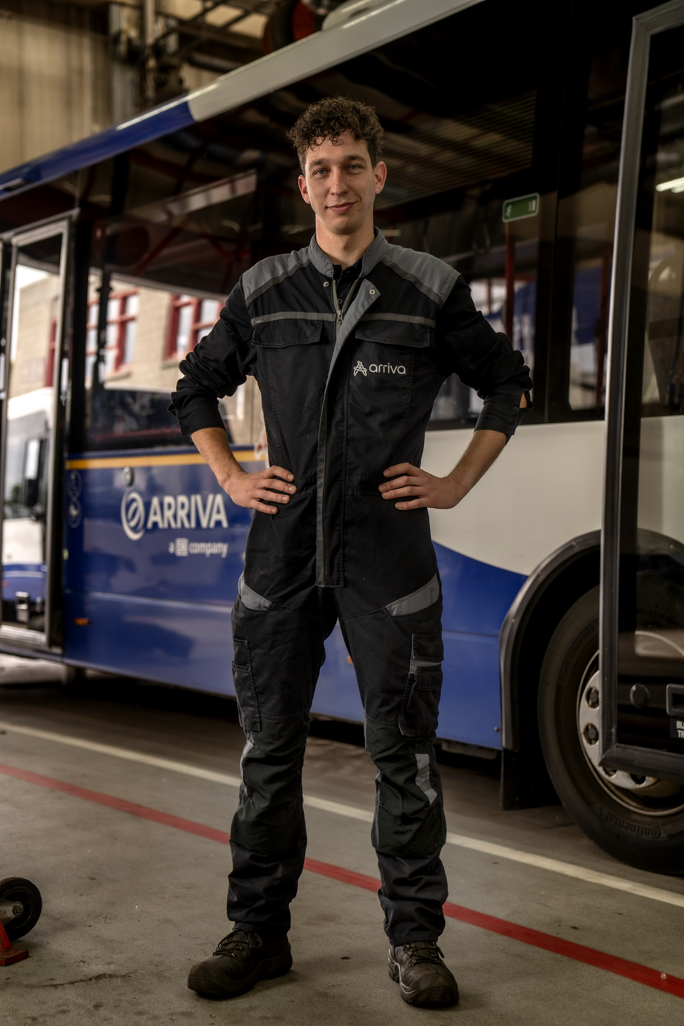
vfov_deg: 37.5
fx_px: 1510
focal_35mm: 53
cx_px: 342
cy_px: 513
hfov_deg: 25.5
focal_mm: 53
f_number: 2.8
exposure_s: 1/250
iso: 200
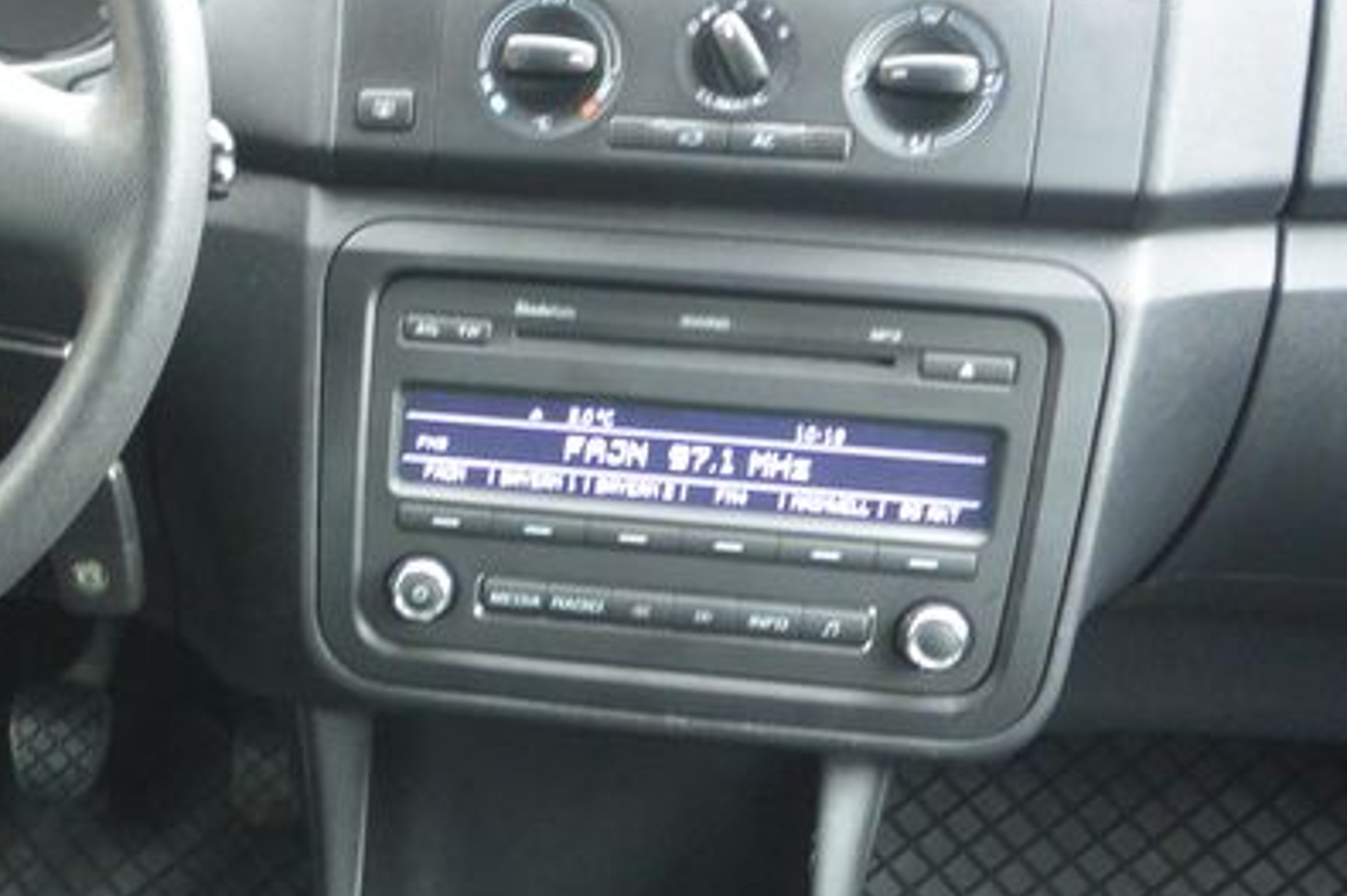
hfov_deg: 26.7
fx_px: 2618
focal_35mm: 70
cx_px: -99
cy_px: 629
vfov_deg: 19.4
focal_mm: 10
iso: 900
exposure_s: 1/30
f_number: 3.5
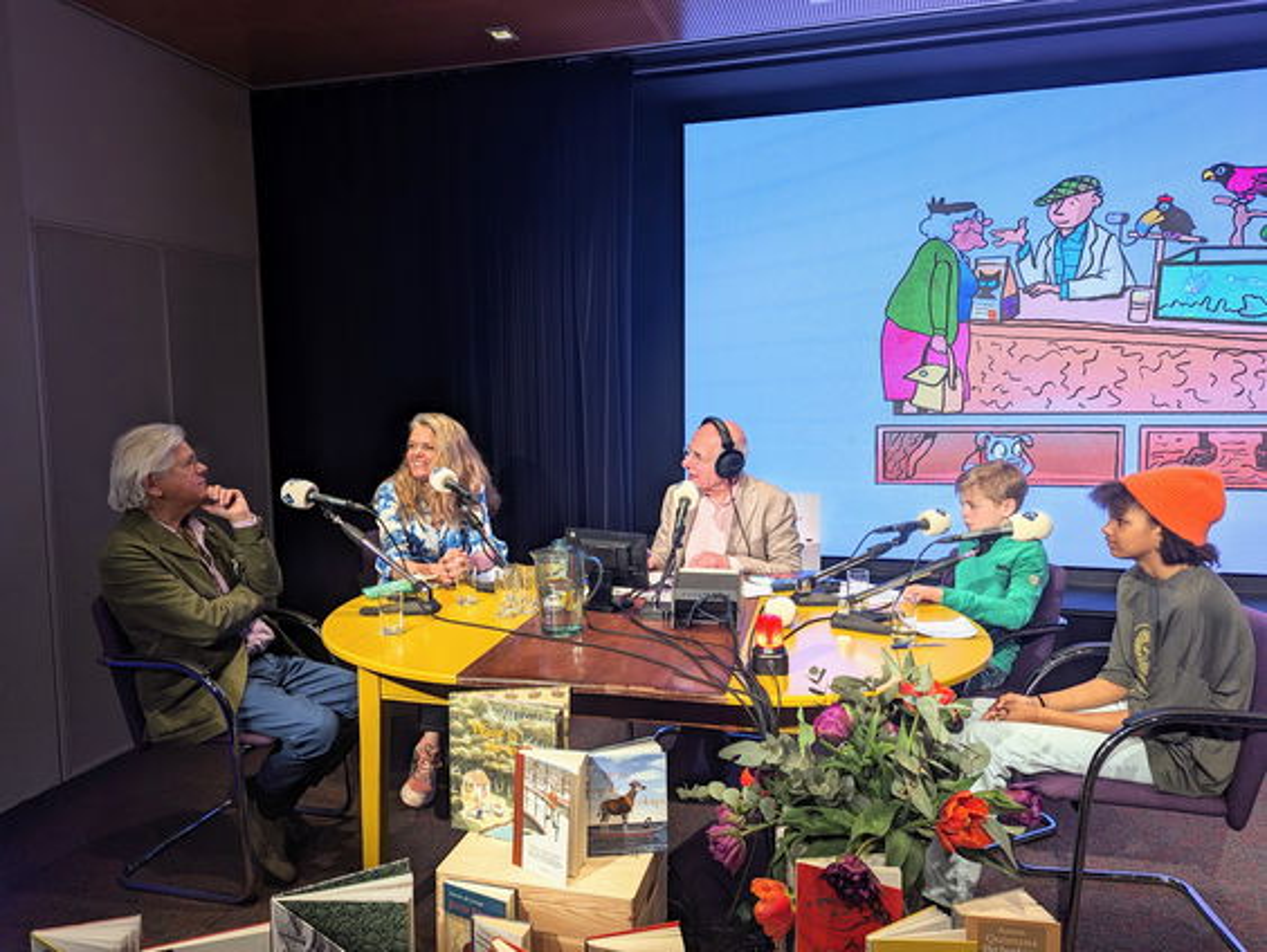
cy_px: 476
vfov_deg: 56.9
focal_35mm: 24
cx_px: 634
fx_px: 879
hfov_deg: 71.5
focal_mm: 6.81
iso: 51
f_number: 1.85
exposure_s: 1/150
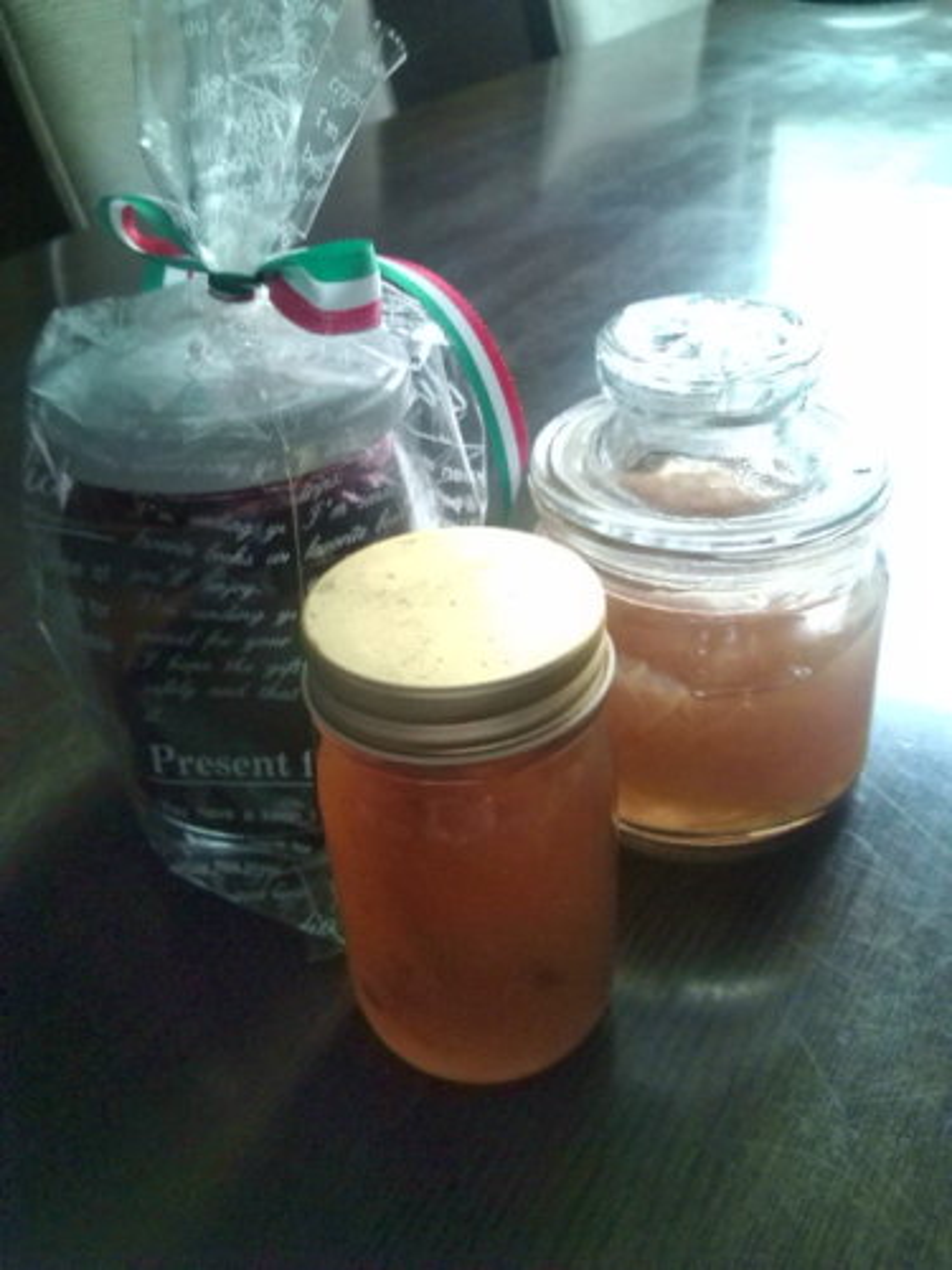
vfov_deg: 56.8
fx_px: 1173
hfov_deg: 44.2
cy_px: 635
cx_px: 476
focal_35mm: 32
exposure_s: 1/9.53
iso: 102
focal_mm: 3.3
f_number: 2.8
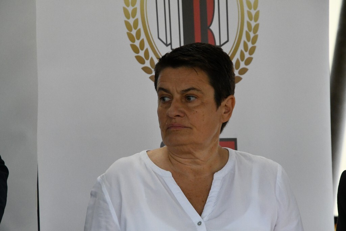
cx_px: 173
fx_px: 2884
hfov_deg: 6.9
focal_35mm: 300
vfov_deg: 4.6
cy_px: 116
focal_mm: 200
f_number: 9
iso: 8000
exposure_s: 1/5000
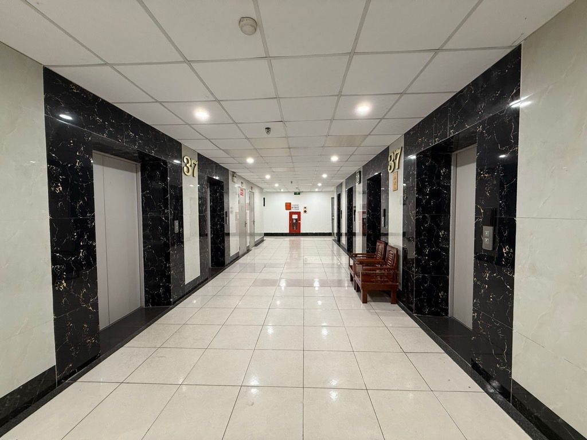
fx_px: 237
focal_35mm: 14
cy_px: 220
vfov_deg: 85.7
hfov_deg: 102.1
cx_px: 294
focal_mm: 2.22
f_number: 2.2
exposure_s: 1/50
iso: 200
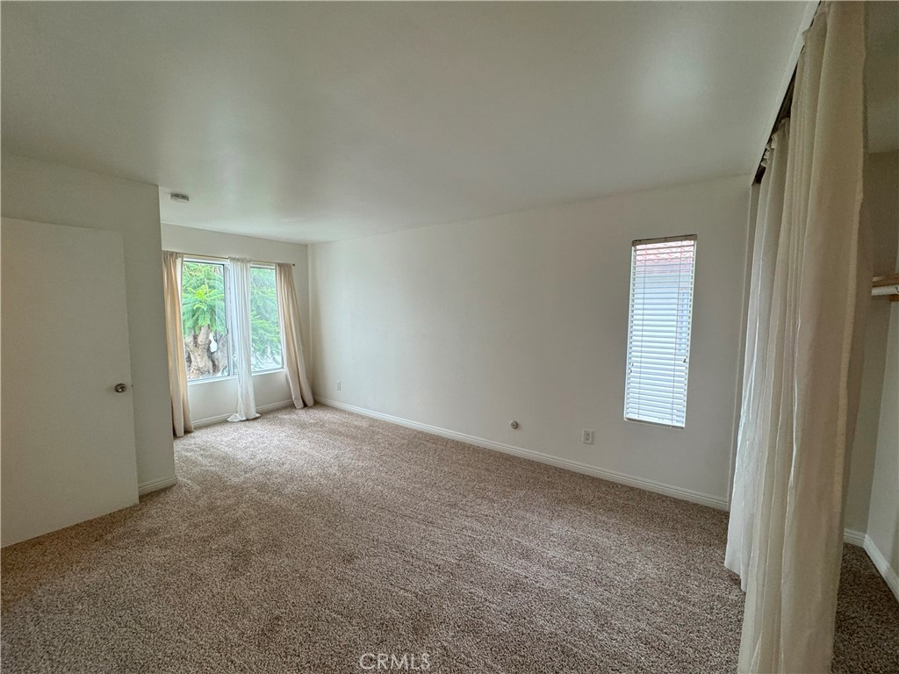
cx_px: 450
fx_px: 364
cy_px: 337
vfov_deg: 85.7
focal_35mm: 14
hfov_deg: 102.1
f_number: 2.2
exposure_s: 1/120
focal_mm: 2.22
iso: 200
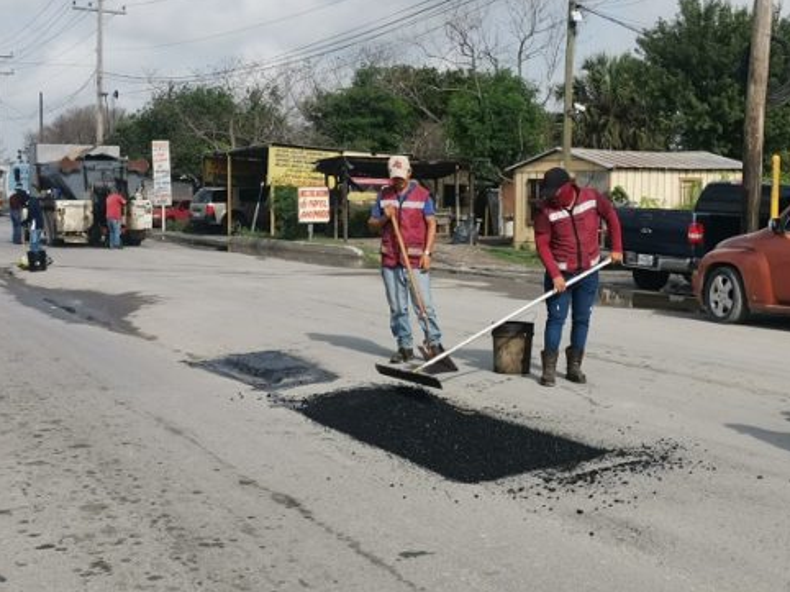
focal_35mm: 52
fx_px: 1186
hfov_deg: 36.6
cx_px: 502
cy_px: 287
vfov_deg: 28.0
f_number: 1.8
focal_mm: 4.75
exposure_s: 1/1852
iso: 50
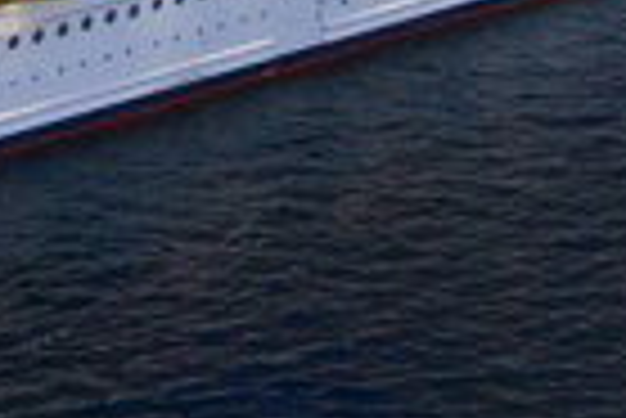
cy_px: -333
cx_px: -730
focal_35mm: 201
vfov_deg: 6.7
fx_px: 3499
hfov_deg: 9.4
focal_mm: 10.26
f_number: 2.8
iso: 400
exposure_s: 1/40
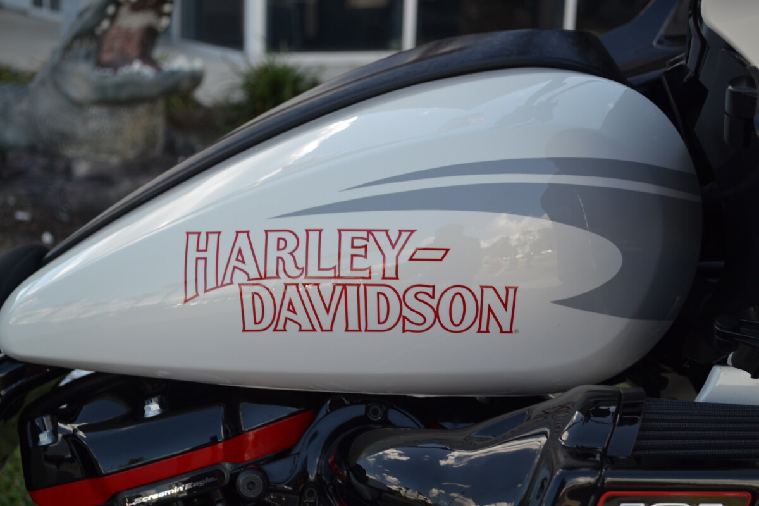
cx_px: 380
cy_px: 253
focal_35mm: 60
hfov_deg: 33.4
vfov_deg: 22.6
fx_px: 1265
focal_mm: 40
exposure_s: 1/160
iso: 100
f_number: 6.3
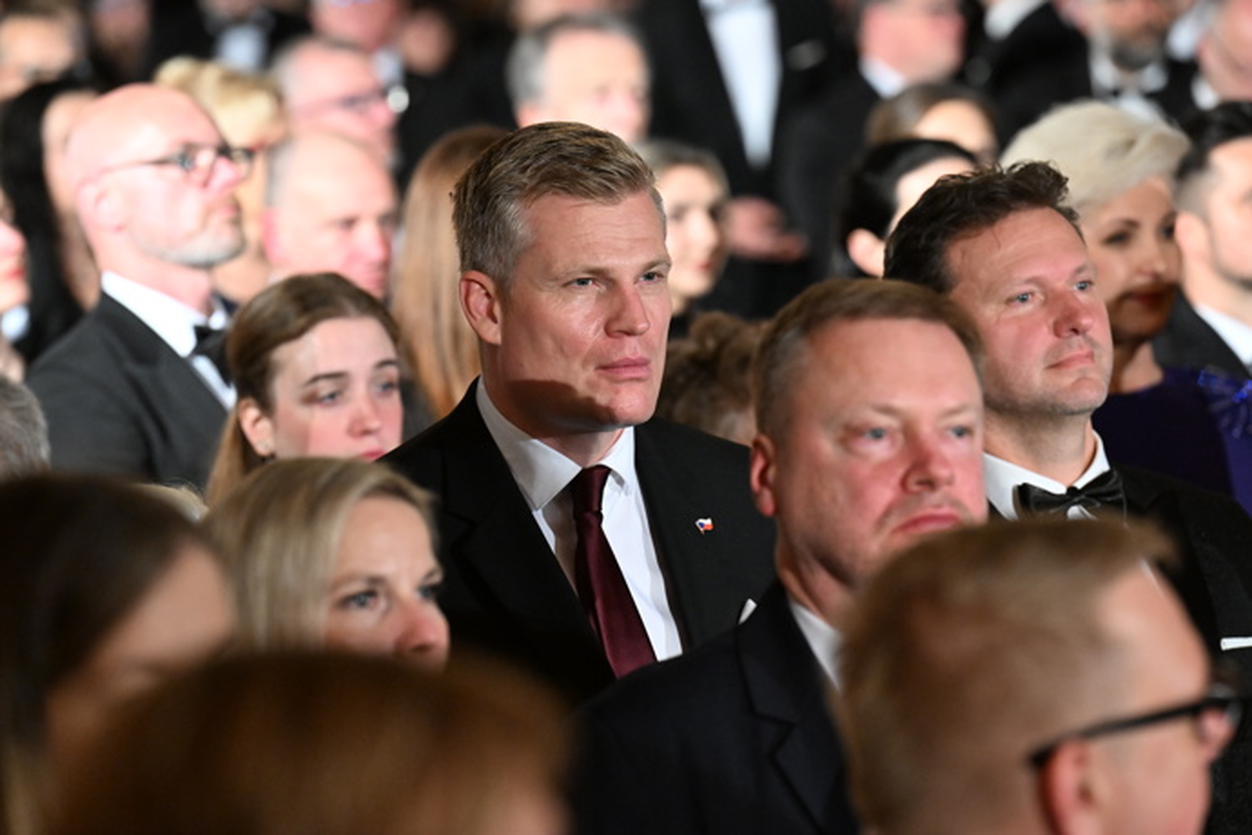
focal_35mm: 200
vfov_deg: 6.9
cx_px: 626
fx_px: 6955
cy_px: 418
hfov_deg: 10.3
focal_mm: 200
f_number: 5
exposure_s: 1/100
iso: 6400
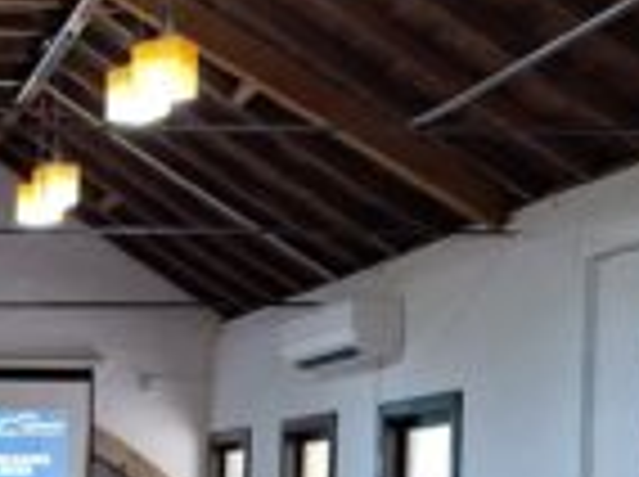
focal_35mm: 81
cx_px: -189
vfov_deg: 17.4
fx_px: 1493
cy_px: 560
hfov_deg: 21.8
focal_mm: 5.54
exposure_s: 1/50
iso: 125
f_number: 1.8
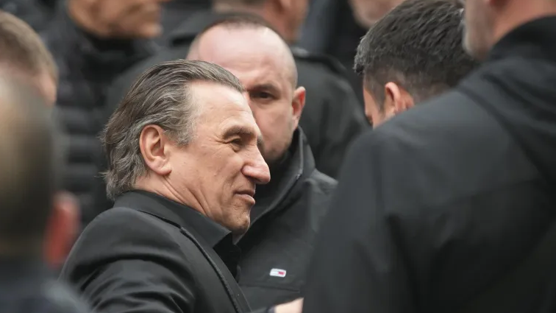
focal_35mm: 316
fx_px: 4658
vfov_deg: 3.8
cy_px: 139
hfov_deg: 6.8
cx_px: 277
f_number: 2.8
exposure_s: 1/2500
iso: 1000
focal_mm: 200
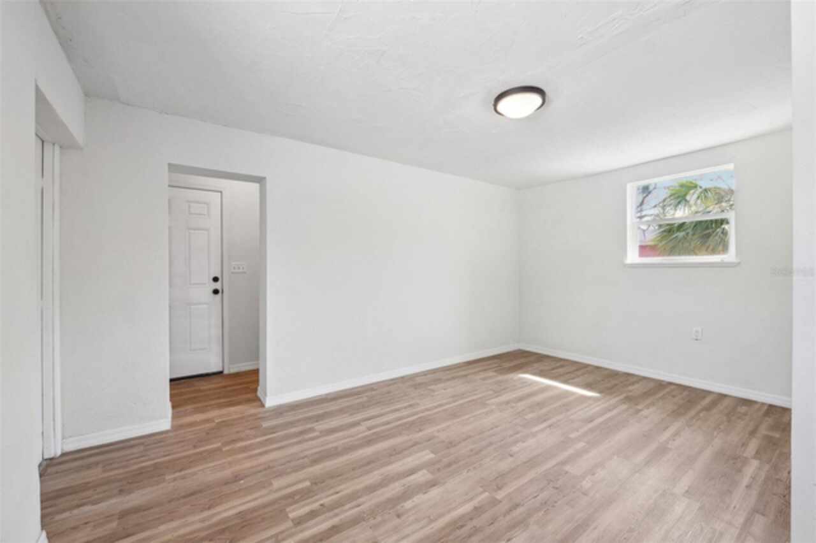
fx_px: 317
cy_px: 272
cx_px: 408
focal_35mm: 14
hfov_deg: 104.3
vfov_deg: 81.1
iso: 400
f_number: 8
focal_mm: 14
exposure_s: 1/25
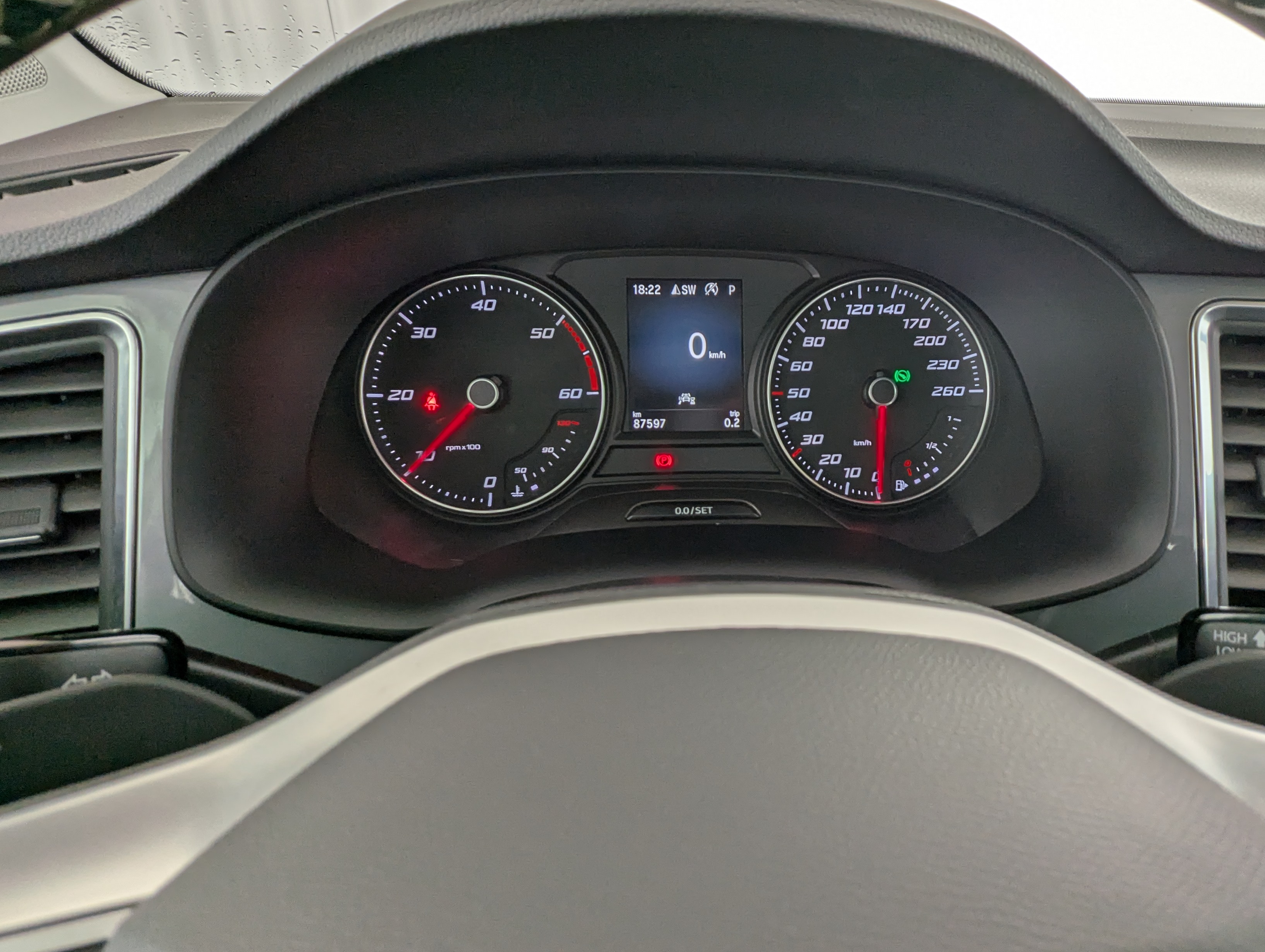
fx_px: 732
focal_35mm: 20
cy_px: 463
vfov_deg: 66.1
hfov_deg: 81.1
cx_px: 728
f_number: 2.2
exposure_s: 1/59
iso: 60
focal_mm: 2.35
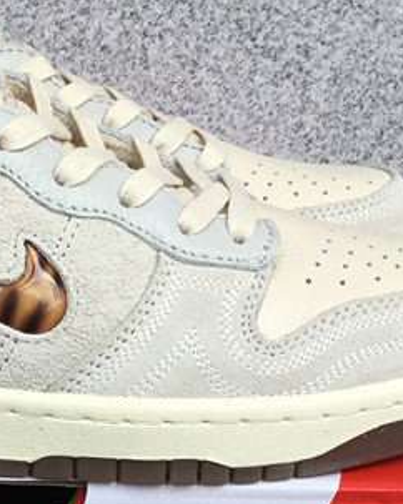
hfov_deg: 16.7
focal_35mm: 90
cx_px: 13
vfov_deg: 21.2
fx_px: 1343
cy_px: 343
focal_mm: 3.3
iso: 25
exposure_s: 1/558
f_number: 2.4
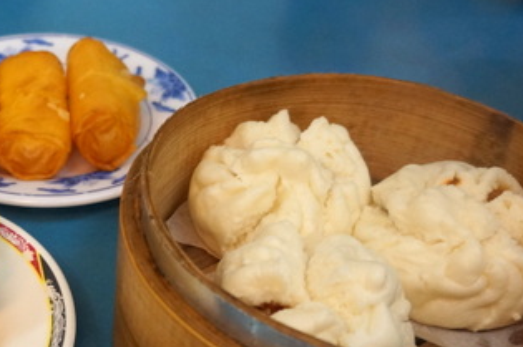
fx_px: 929
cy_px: 203
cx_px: 3
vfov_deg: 21.1
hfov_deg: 29.4
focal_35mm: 64
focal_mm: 21
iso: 1000
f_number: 4
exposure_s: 1/60
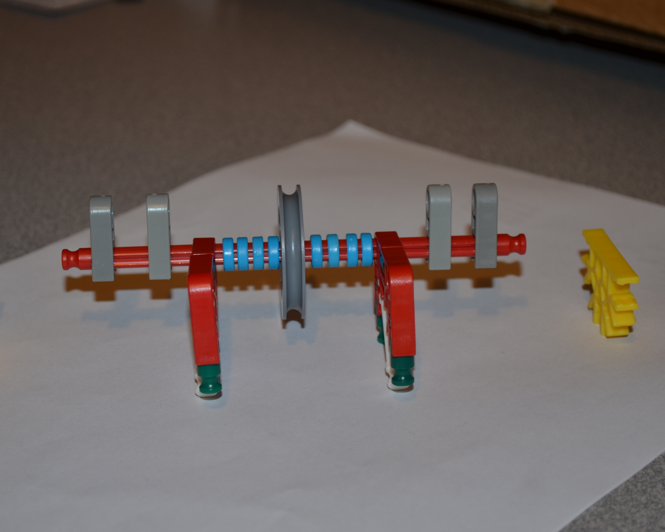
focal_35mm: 85
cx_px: 254
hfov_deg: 22.4
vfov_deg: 18.1
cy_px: 261
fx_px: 1673
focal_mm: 46
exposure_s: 1/30
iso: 200
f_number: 5.6
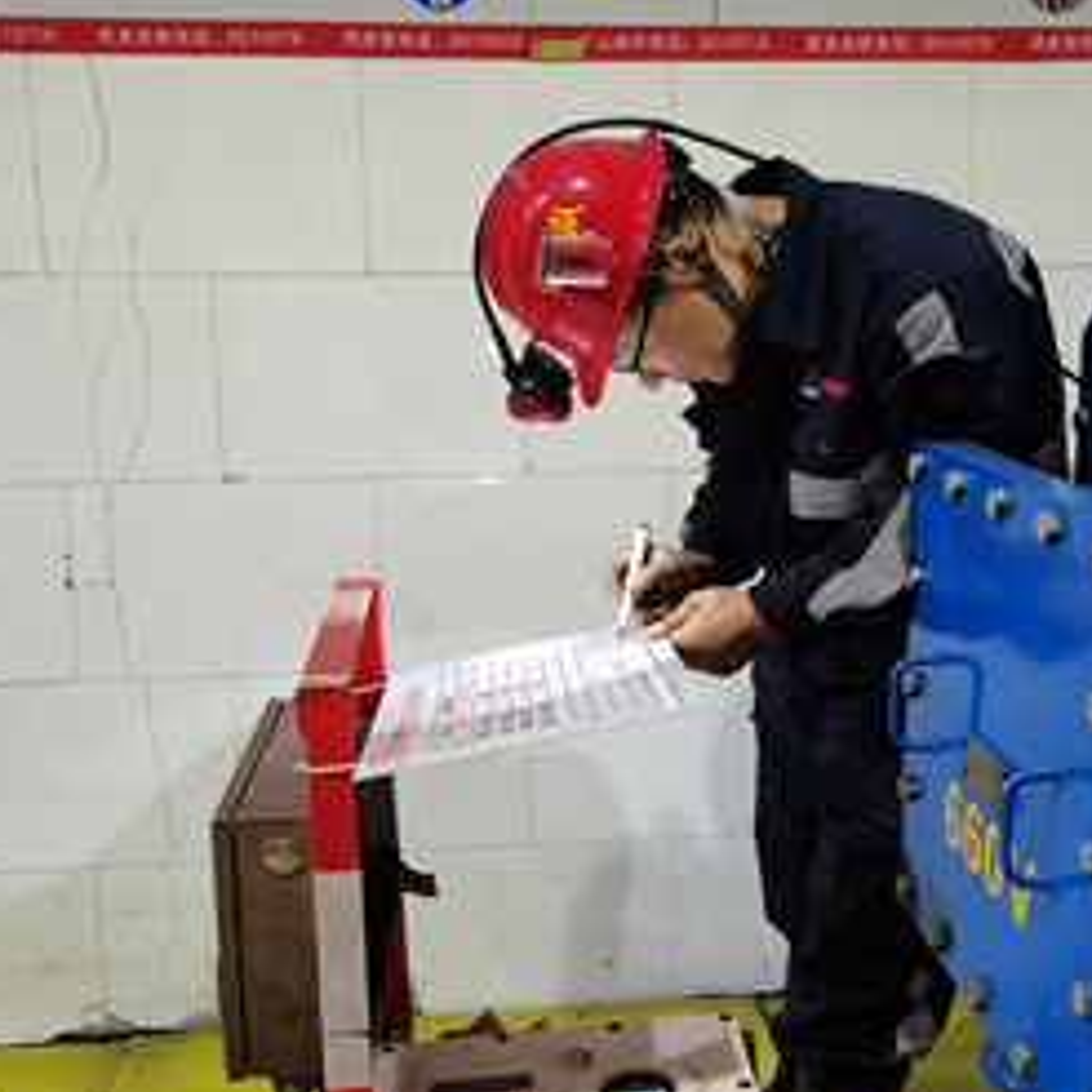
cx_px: 617
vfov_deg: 40.0
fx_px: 1499
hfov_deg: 40.0
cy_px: 557
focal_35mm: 42
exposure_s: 1/33.3
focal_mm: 5.58
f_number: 1.8
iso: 640
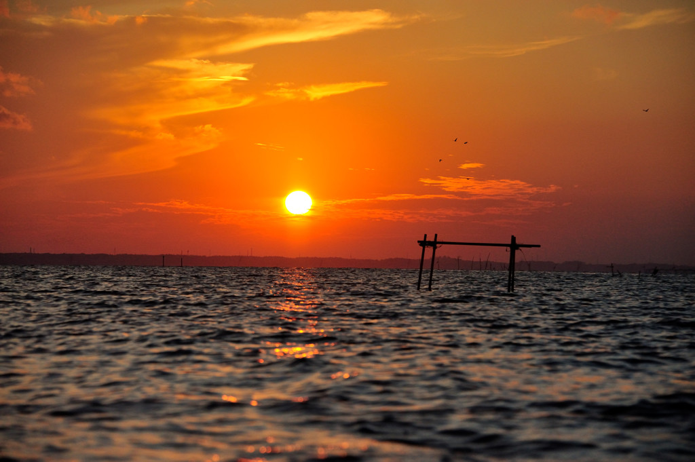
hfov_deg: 14.2
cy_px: 231
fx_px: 2797
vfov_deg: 9.4
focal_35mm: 145
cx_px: 348
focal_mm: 145
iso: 2000
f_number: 6.3
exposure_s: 1/8000
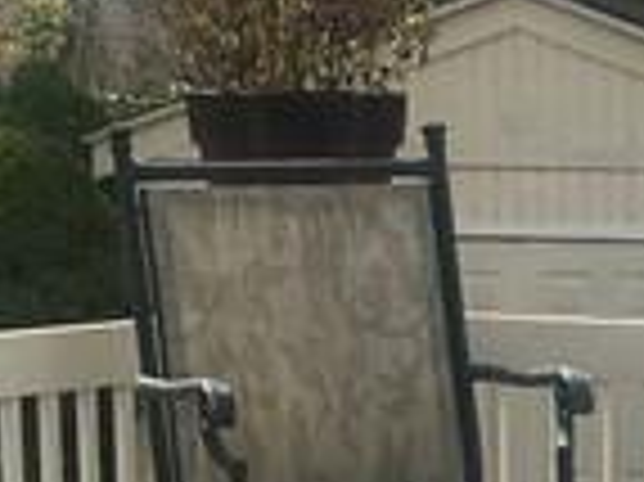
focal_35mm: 208
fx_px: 3866
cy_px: 950
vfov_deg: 6.9
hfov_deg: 9.3
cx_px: 932
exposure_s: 1/1700
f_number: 2.2
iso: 25
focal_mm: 4.15
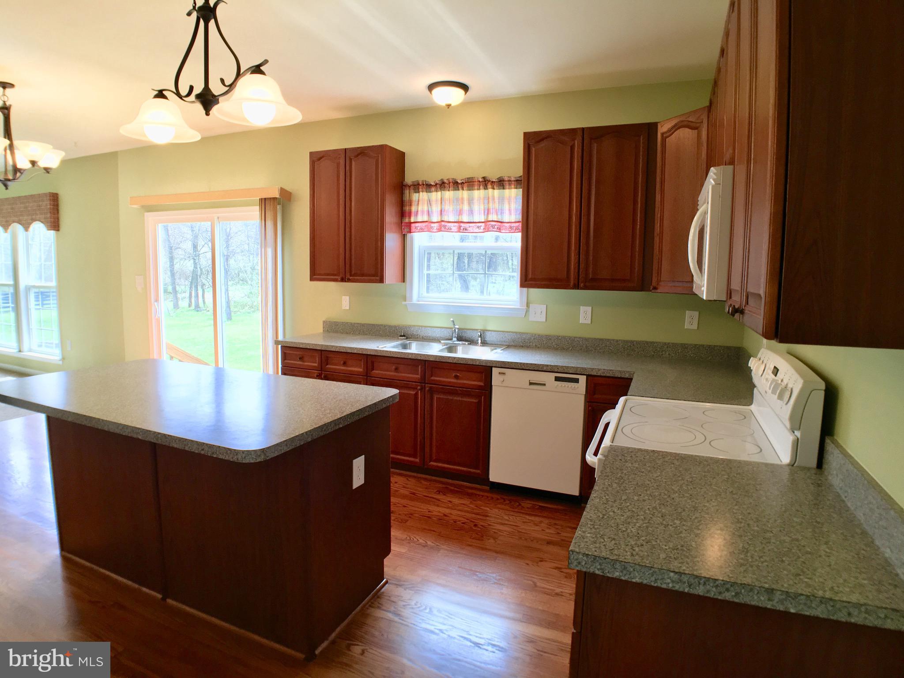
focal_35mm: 29
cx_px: 452
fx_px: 757
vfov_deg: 48.2
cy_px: 339
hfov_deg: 61.7
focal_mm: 4.15
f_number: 2.2
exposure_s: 1/60
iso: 32
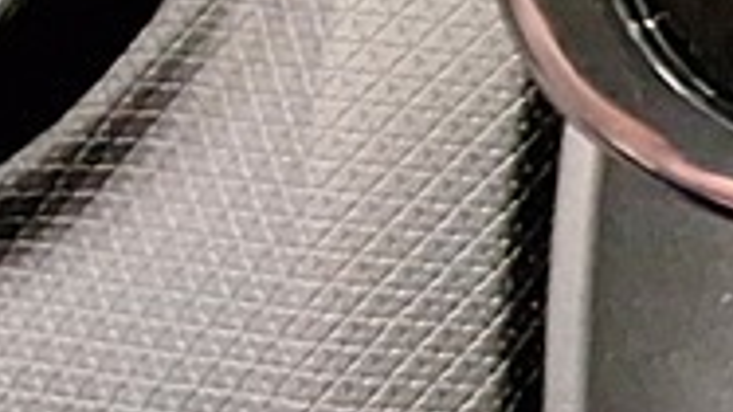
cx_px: 1995
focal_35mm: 109
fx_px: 2118
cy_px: 126
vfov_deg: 11.1
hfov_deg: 12.5
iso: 400
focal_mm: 1.74
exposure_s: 1/25
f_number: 2.2
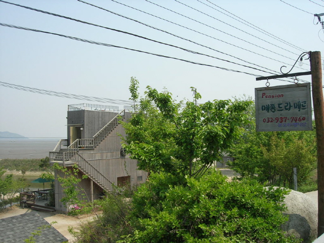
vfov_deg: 37.7
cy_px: 122
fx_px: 356
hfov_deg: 49.0
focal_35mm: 38
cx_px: 162
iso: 64
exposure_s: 1/520
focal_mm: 7.8
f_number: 4.8
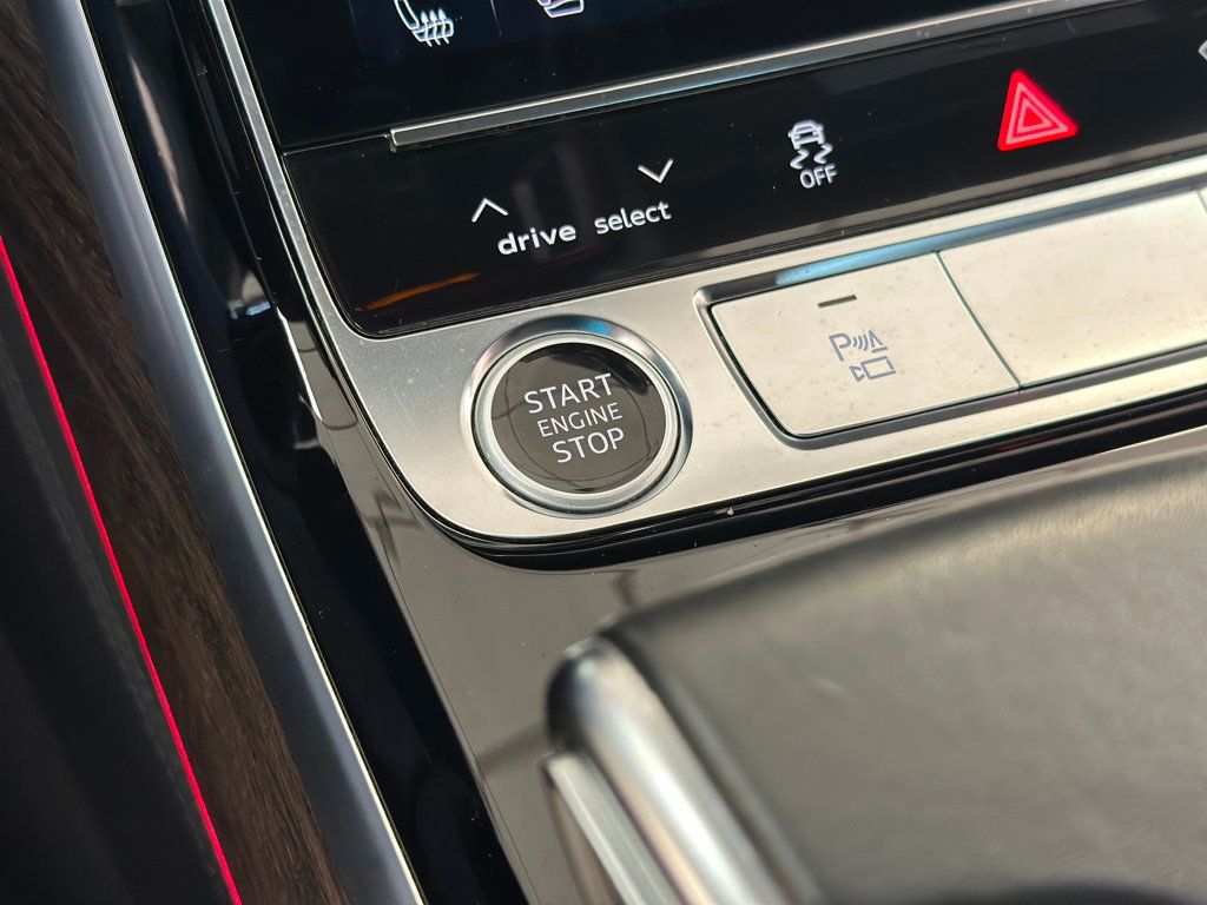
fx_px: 1674
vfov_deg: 30.3
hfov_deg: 39.7
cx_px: 604
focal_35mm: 48
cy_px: 452
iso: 250
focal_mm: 6.86
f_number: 1.78
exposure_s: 1/60
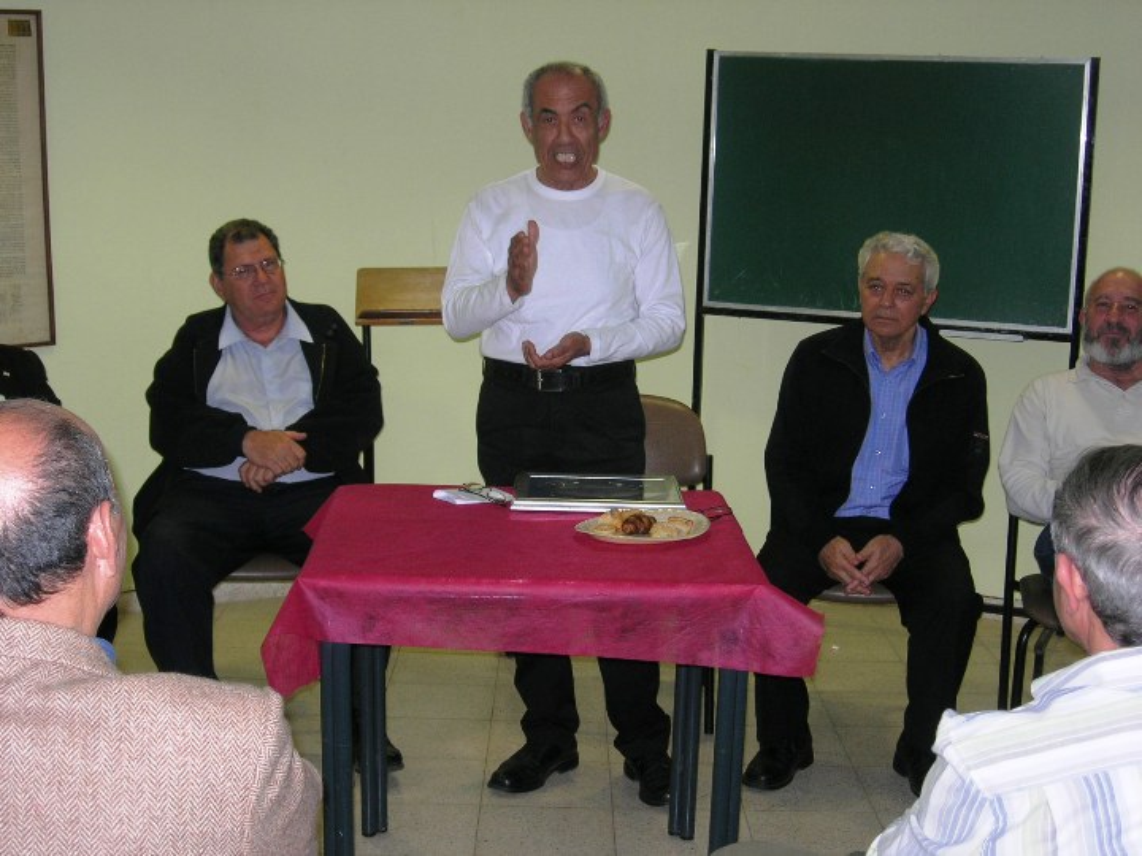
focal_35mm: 51
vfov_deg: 28.6
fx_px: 1683
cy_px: 428
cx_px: 571
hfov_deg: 37.5
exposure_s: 1/60.1
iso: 64
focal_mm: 10.6
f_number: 3.2
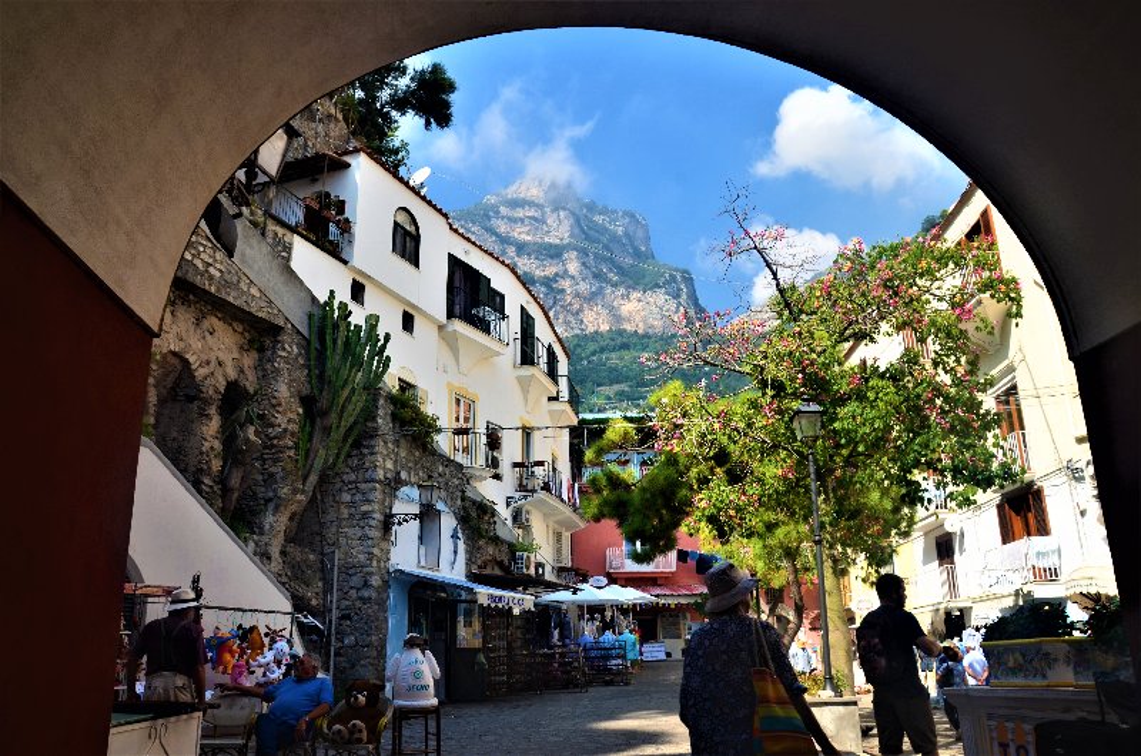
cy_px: 378
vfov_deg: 47.7
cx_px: 570
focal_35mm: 27
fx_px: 854
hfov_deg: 67.5
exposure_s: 1/80
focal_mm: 18
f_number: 10
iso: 200
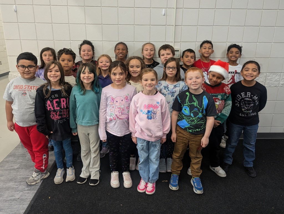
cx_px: 142
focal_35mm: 24
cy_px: 107
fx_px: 197
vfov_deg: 56.9
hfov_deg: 71.5
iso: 115
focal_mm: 6.81
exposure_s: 1/33.2
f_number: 1.85
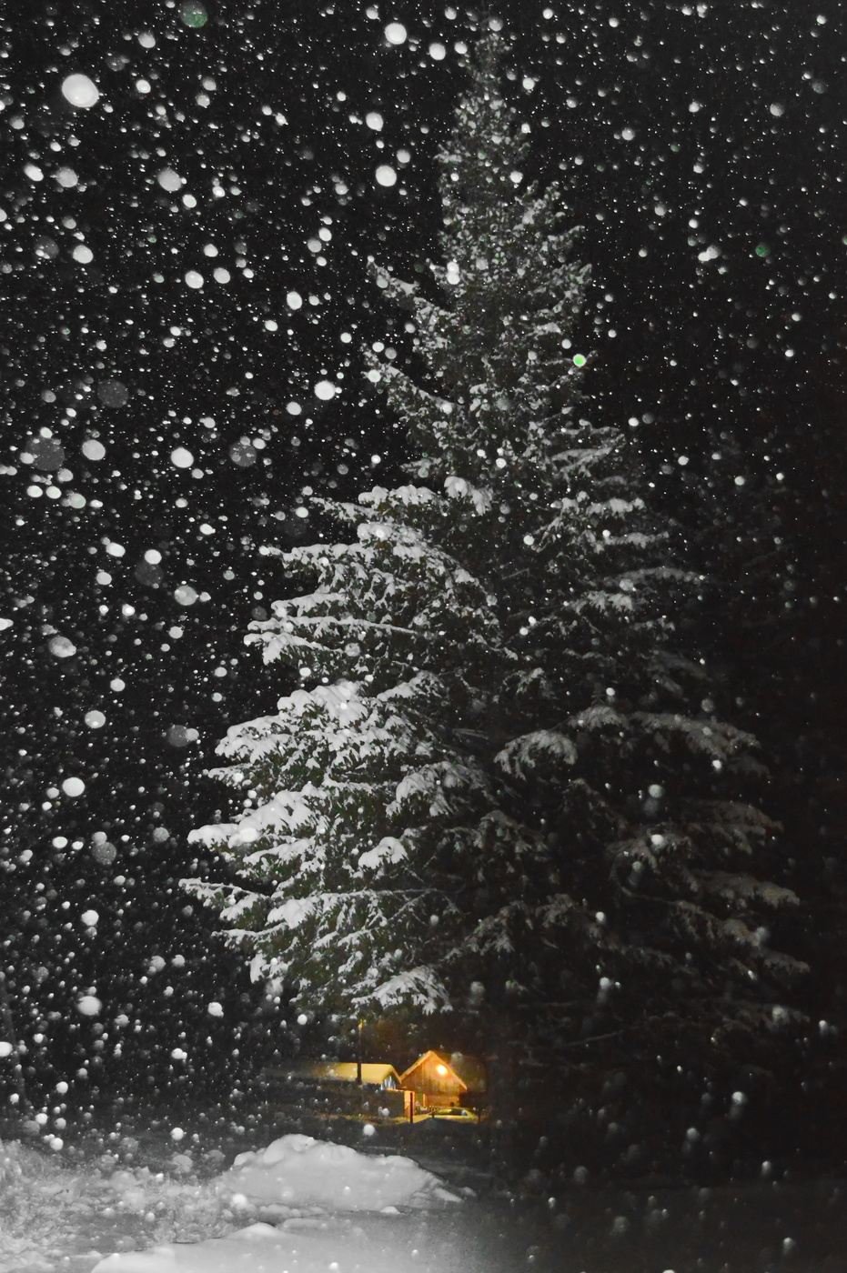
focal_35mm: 42
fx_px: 1485
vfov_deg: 46.4
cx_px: 424
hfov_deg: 31.8
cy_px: 636
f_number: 4.5
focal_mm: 28
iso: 3200
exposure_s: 1/60
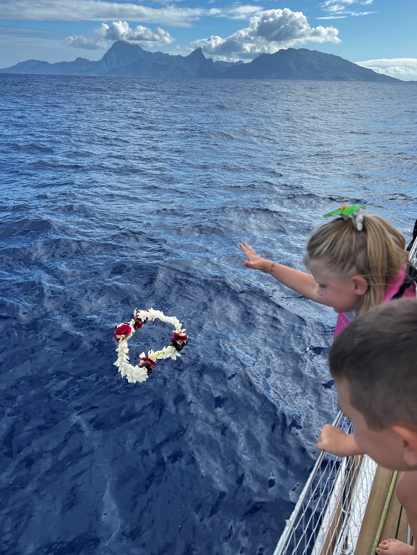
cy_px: 273
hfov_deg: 46.8
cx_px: 203
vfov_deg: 60.0
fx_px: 482
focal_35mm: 30
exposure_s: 1/2994
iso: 50
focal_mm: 5.7
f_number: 1.5
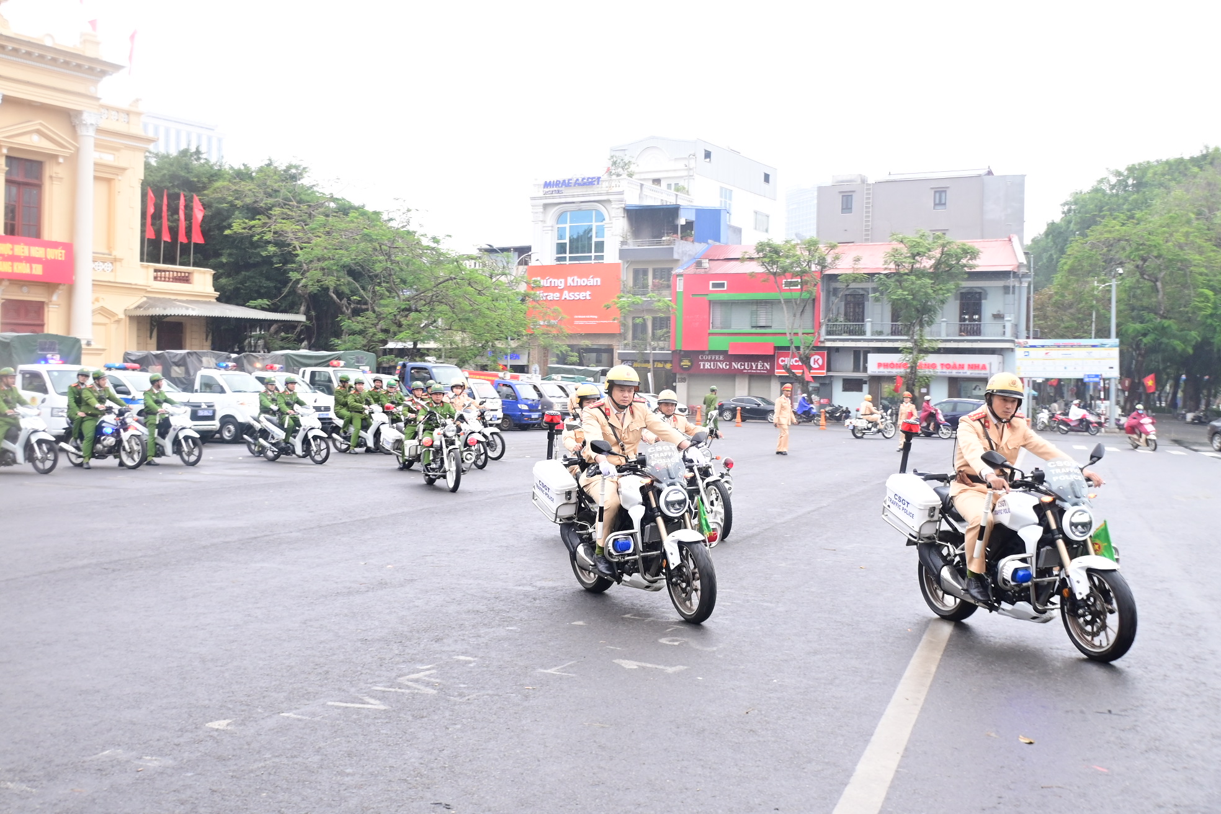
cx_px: 610
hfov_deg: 53.1
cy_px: 407
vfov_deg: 36.9
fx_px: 1221
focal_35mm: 36
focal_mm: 24
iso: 400
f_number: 3.8
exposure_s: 1/200
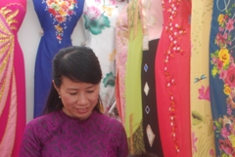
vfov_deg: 15.2
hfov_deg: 22.8
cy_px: 167
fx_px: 576
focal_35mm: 88
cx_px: 186
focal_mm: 22
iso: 320
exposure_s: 1/160
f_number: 6.3
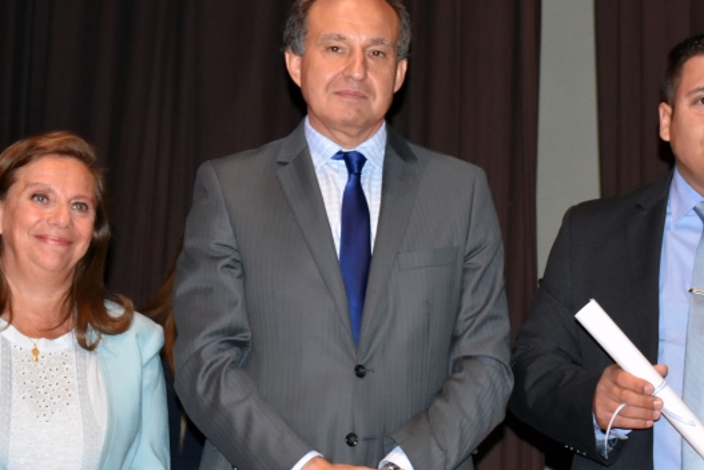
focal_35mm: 102
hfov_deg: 20.0
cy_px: 213
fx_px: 1995
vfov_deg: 13.4
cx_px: 391
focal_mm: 35
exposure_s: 1/60
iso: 1600
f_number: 5.6
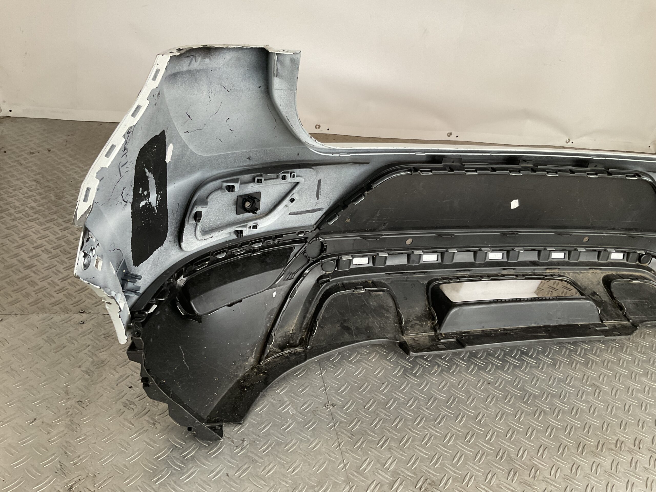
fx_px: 550
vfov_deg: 48.2
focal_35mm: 29
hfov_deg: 61.7
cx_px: 328
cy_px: 246
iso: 100
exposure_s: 1/50
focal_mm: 3
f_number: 1.8
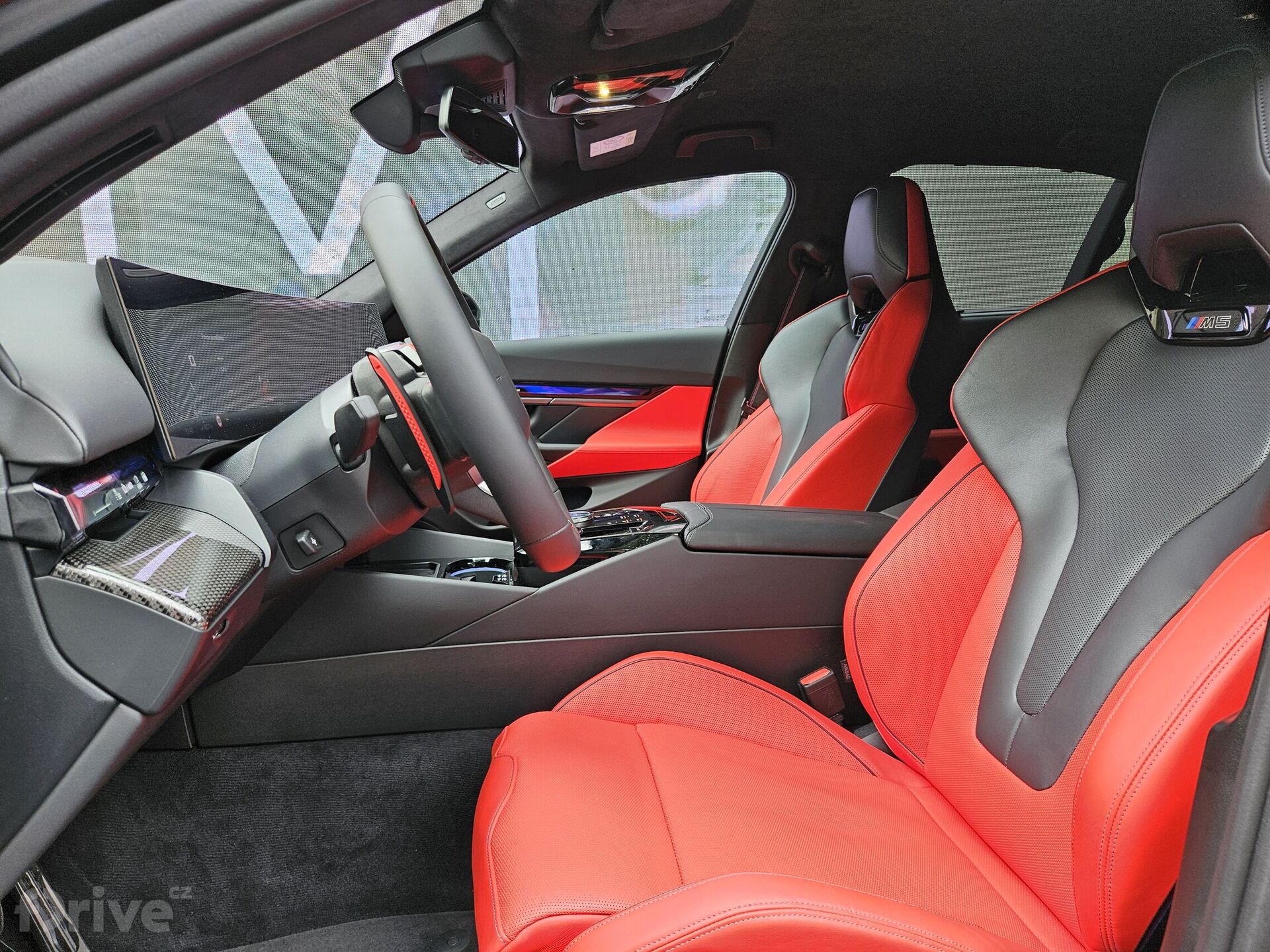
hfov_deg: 73.9
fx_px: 844
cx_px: 635
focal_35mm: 23
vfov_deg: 58.9
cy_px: 476
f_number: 1.8
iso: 80
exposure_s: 1/120
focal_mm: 5.4
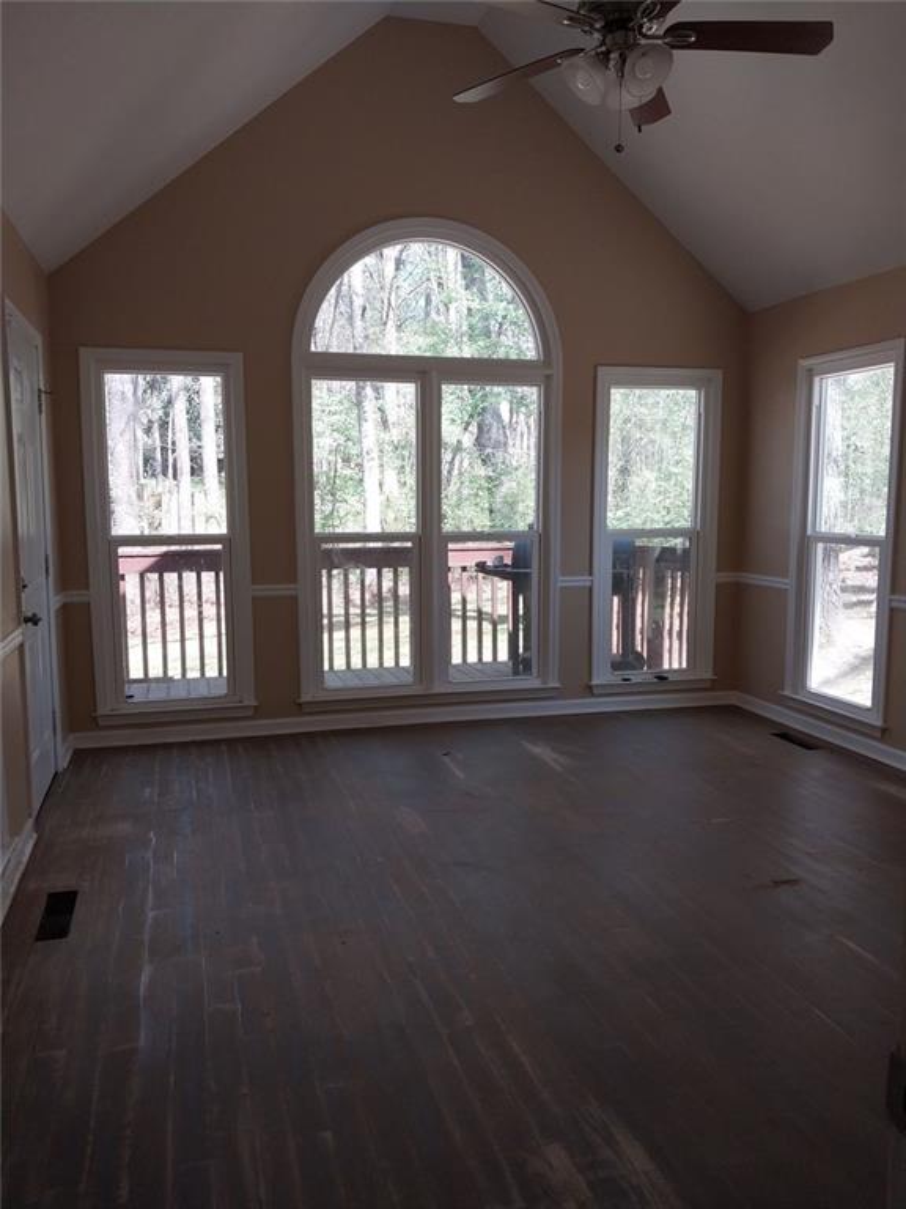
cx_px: 453
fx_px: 907
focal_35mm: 26
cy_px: 604
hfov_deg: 53.1
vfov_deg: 67.3
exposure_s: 1/60
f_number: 1.8
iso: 32
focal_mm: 4
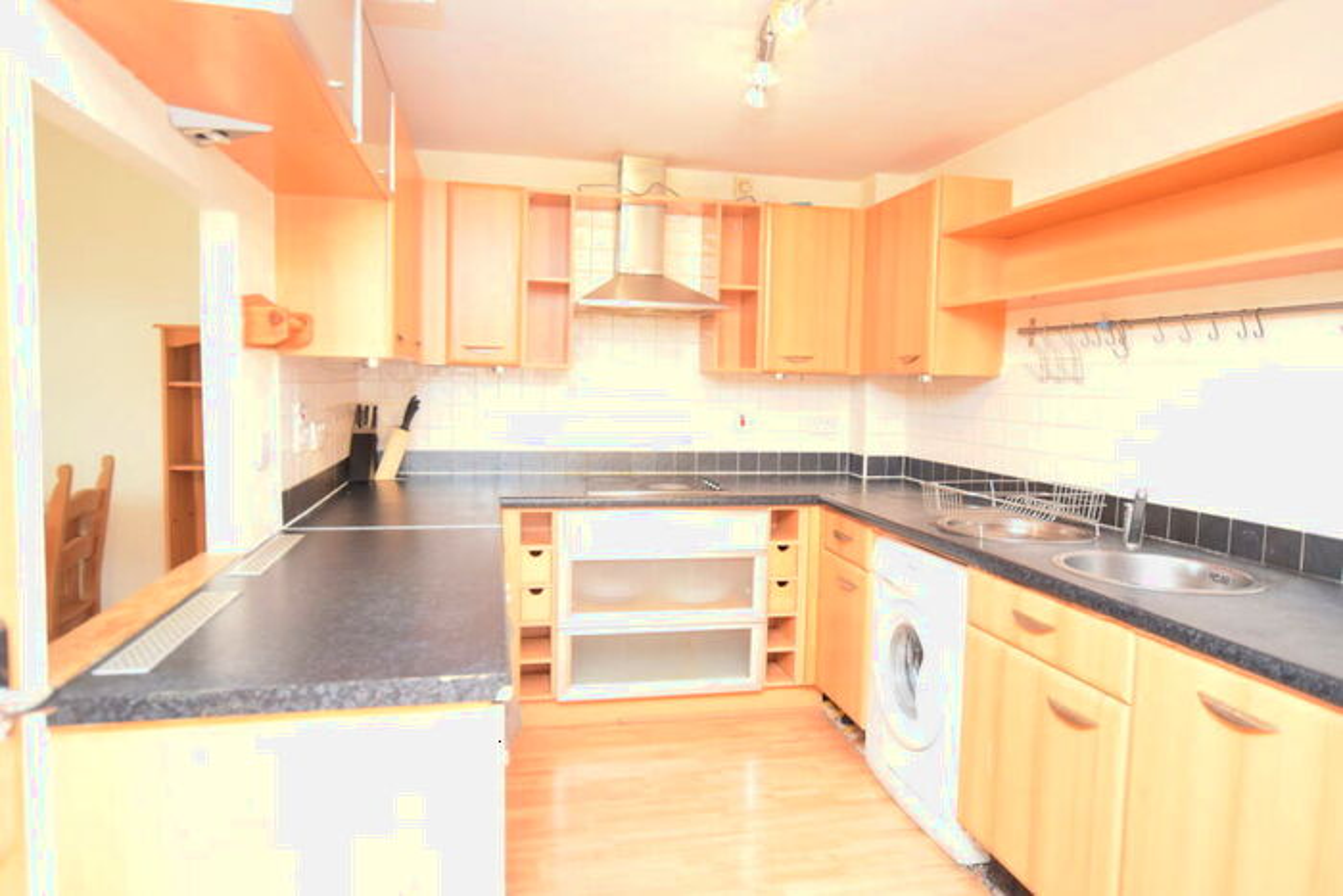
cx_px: 672
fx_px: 784
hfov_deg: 81.2
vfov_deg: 59.5
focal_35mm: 21
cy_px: 448
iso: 2000
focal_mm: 14
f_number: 3.5
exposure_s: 1/60
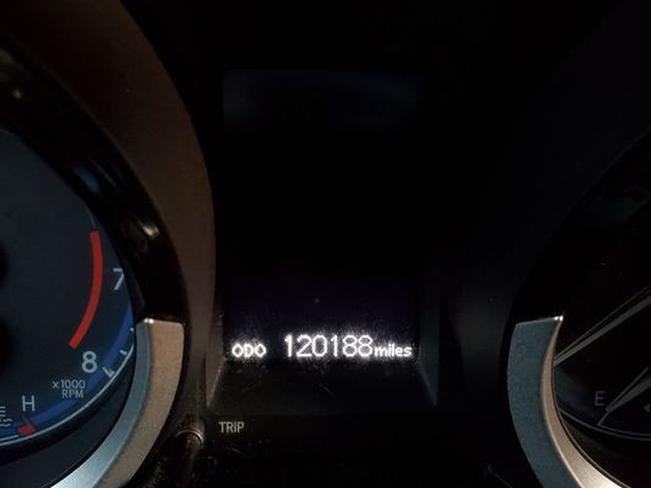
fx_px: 583
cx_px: 292
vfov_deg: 45.4
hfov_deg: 58.2
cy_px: 257
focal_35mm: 31
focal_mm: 4.3
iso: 500
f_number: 2.4
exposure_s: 1/25
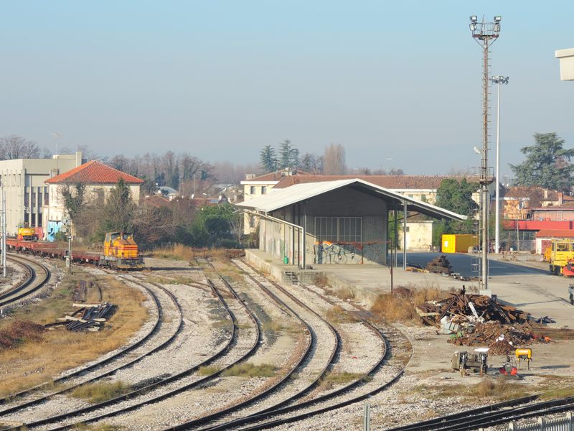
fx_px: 2239
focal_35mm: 135
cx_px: 287
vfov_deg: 11.0
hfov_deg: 14.6
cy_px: 216
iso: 80
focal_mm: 24
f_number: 4.3
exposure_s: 1/320
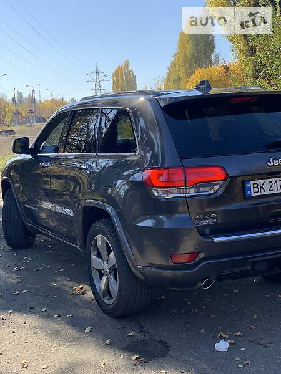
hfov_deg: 28.0
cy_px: 187
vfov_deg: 36.8
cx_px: 140
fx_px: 563
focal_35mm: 52
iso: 16
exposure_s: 1/274
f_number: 2.4
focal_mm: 6
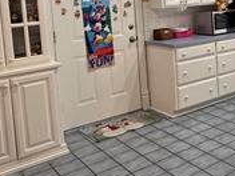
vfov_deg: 27.4
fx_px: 346
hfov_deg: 33.2
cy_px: 13
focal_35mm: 51
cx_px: 252
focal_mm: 2.22
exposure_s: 1/120
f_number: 2.2
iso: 400
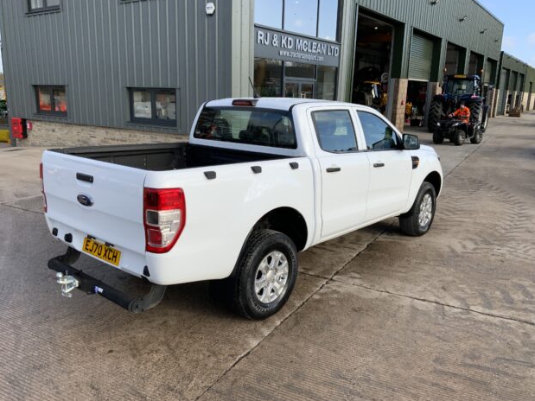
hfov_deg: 60.0
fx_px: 464
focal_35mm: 30
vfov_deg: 46.8
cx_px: 261
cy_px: 202
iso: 16
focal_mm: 3
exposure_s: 1/962
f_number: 1.8
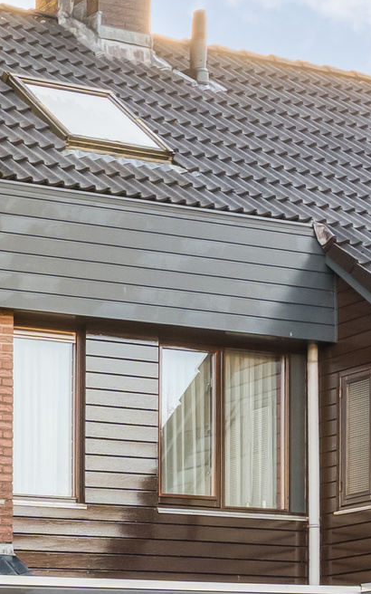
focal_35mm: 94
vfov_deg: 21.5
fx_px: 1521
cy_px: 553
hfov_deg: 12.0
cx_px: -428
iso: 800
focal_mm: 19
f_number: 10
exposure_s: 1/50
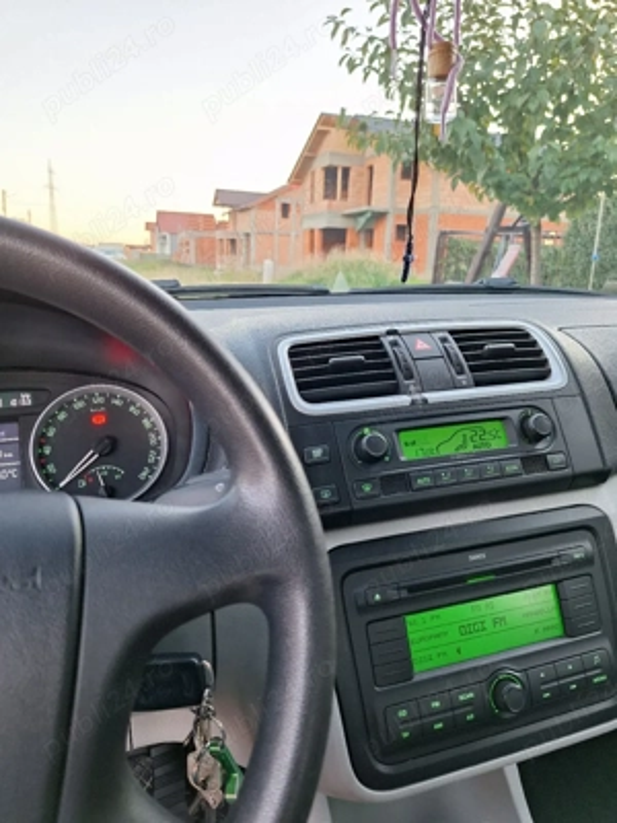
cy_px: 412
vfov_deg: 73.9
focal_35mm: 23
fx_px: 547
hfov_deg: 58.9
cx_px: 308
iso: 125
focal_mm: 5.54
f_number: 1.8
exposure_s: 1/50
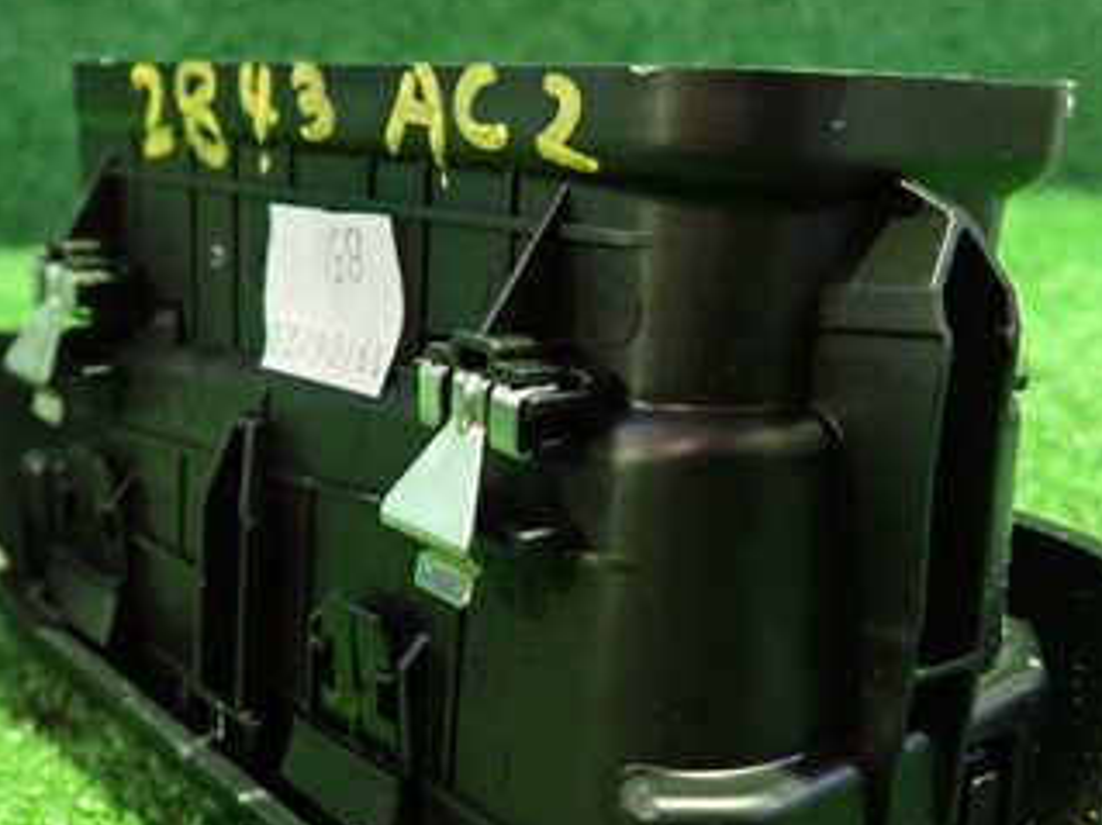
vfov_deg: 30.5
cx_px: 446
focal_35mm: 47
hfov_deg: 40.3
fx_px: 1496
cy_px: 590
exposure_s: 1/20
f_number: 2
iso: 800
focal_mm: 4.5
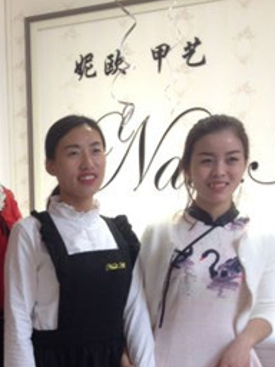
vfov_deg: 22.7
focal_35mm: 82
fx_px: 869
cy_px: 386
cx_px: -7
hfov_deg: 17.5
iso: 50
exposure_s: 1/20
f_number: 2.4
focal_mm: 4.28
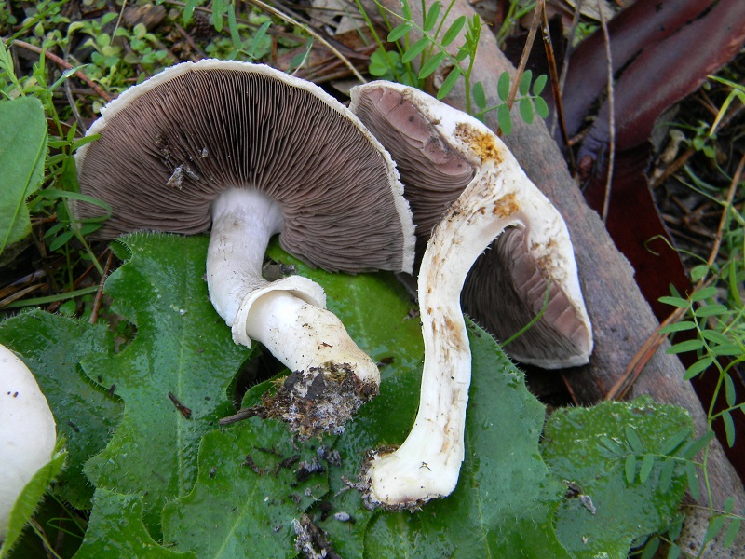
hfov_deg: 40.4
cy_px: 280
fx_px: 1012
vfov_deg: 30.9
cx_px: 372
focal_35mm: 47
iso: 80
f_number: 3.9
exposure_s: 1/43
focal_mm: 8.6
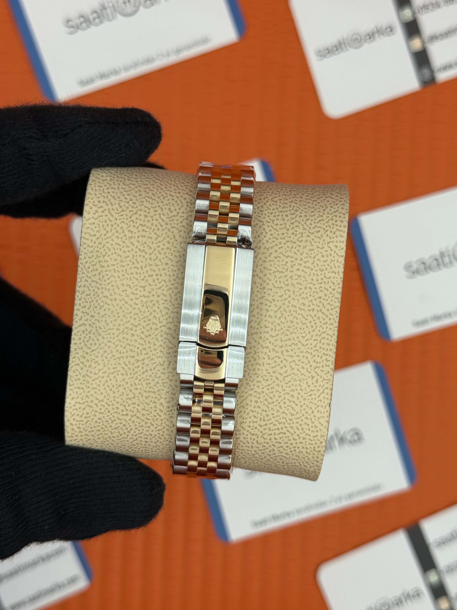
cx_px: 228
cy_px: 305
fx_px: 845
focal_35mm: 48
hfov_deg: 30.3
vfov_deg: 39.7
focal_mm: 6.76
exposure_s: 1/855
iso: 64
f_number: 1.78
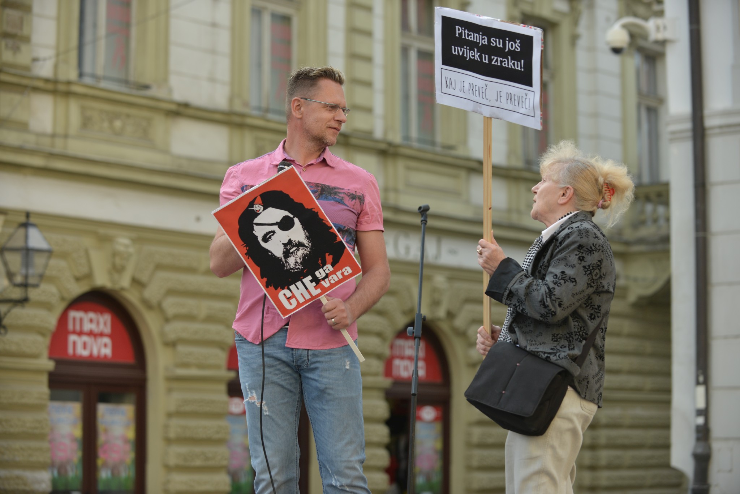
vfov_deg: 9.8
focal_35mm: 140
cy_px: 247
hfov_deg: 14.6
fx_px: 2879
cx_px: 370
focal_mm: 140
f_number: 5
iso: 400
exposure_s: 1/1600
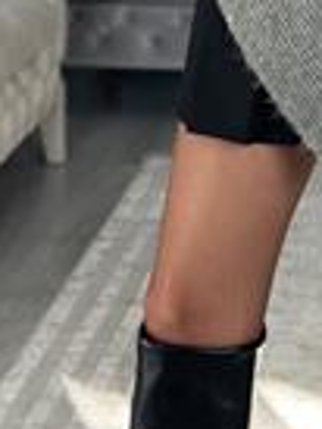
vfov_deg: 10.5
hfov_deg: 8.3
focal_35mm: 177
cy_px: -338
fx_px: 2192
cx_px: 341
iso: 80
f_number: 1.78
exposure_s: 1/223
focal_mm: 6.86
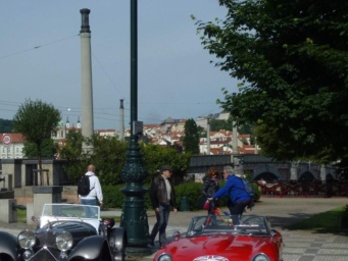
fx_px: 664
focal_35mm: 66
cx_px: 105
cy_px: 174
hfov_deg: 29.1
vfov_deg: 22.2
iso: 100
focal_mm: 8
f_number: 4
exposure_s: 1/1600
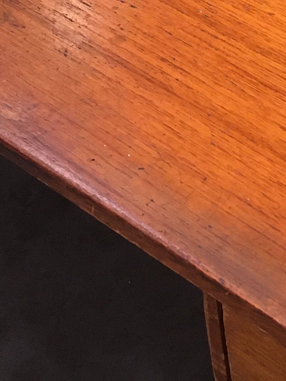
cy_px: -103
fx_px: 1113
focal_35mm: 101
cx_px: 390
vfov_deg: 18.2
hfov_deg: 14.0
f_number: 2.2
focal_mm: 4.15
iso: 200
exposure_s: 1/33
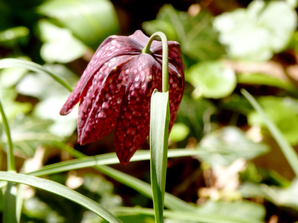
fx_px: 4132
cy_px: 112
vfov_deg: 3.1
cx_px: 149
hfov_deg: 4.1
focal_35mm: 480
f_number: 5.9
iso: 125
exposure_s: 1/125
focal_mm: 68.8
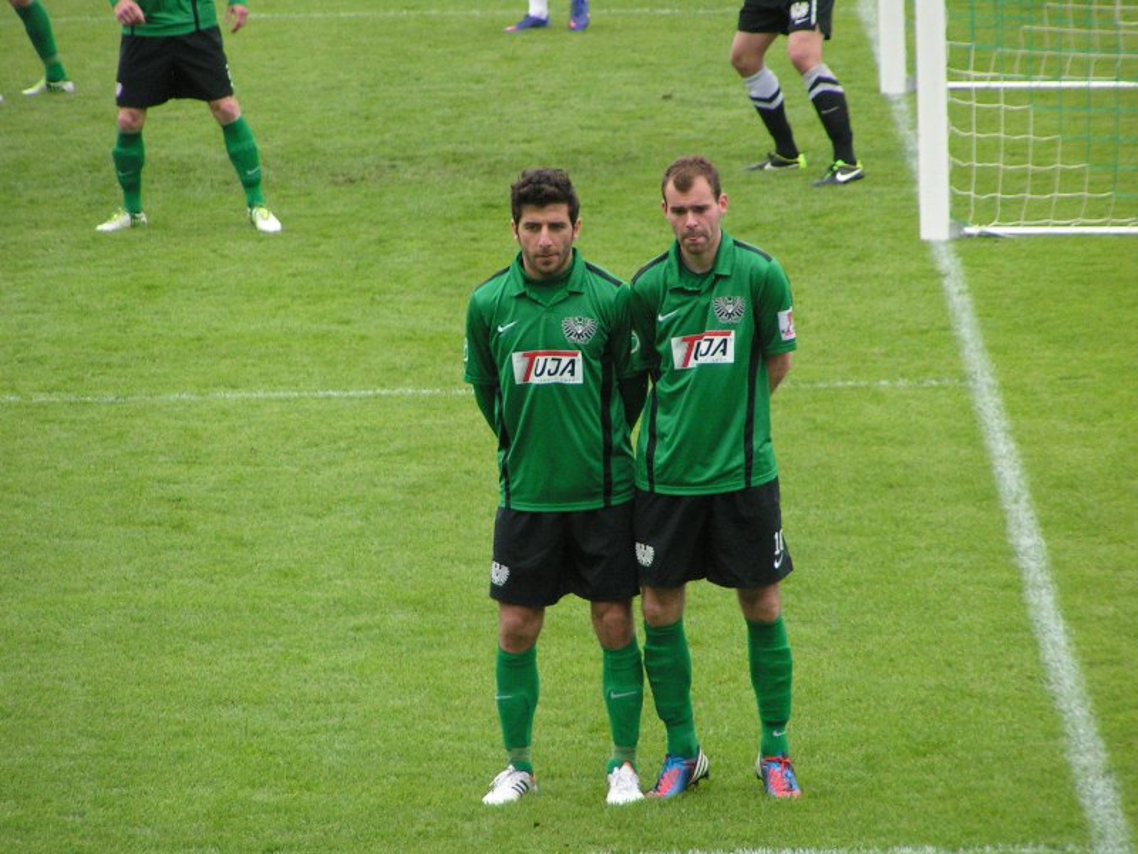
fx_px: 11177
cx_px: 569
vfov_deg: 4.4
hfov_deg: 5.8
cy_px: 427
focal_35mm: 340
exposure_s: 1/320
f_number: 3.5
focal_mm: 52
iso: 200
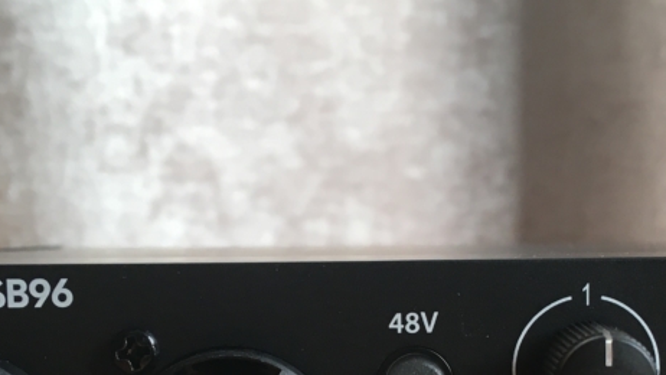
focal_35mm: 70
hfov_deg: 30.1
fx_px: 1236
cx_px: 405
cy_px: 401
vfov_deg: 16.8
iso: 32
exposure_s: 1/33
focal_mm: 4.15
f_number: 2.2
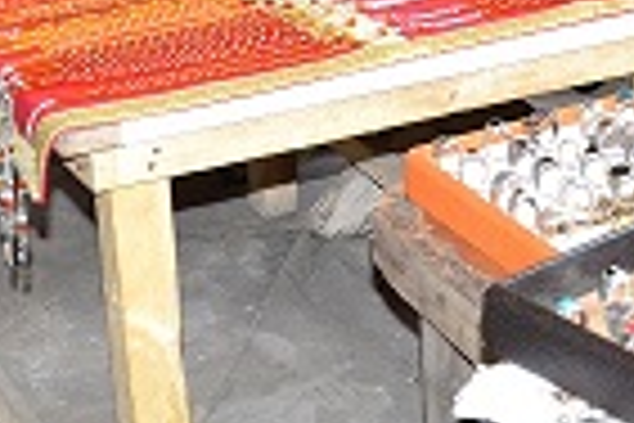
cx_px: 265
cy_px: -268
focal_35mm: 117
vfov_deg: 11.1
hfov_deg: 17.5
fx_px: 2060
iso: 640
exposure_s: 1/60
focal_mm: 22
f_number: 3.8
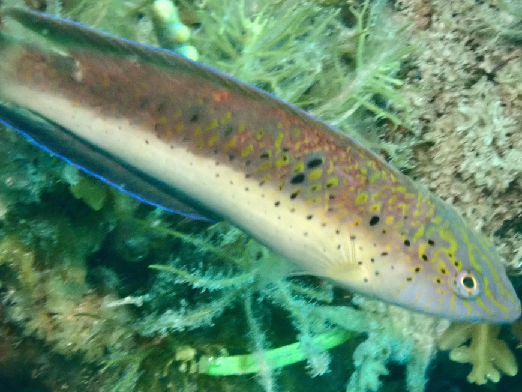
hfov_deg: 15.0
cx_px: 323
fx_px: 1976
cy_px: 194
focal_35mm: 131
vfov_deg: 11.3
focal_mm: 18
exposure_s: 1/200
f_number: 6.3
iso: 1250
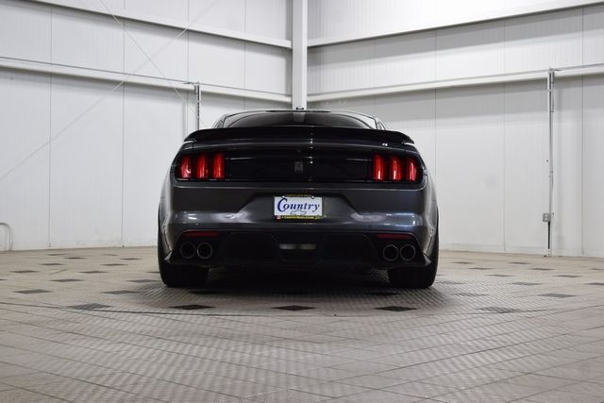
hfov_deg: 36.9
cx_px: 302
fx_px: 906
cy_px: 202
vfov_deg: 25.1
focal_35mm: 54
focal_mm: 36
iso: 400
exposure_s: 1/15
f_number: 6.3
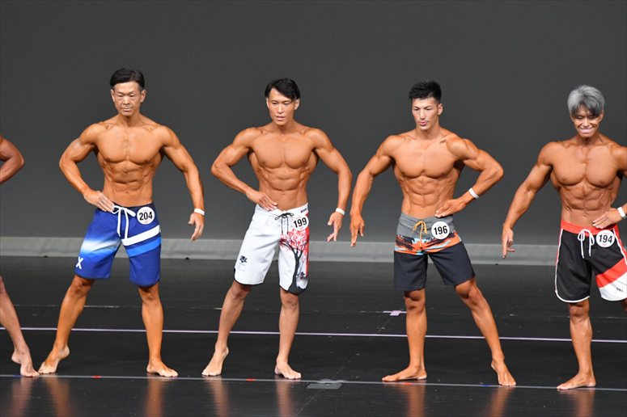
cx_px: 314
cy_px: 208
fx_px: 5223
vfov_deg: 4.6
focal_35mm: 300
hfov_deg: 6.9
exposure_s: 1/400
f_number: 5.6
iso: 4000
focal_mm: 200
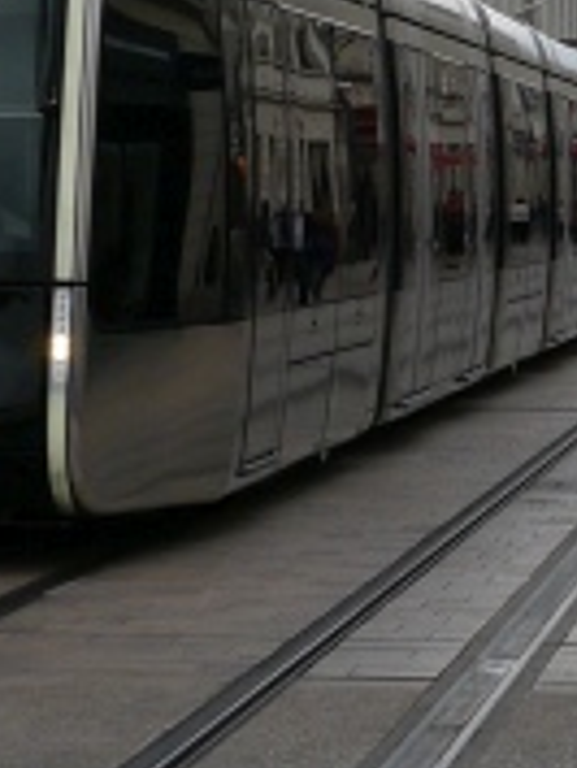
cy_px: 191
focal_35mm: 163
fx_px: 3618
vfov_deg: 12.1
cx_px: 343
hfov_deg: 9.1
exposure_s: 1/400
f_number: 6.3
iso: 160
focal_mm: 12
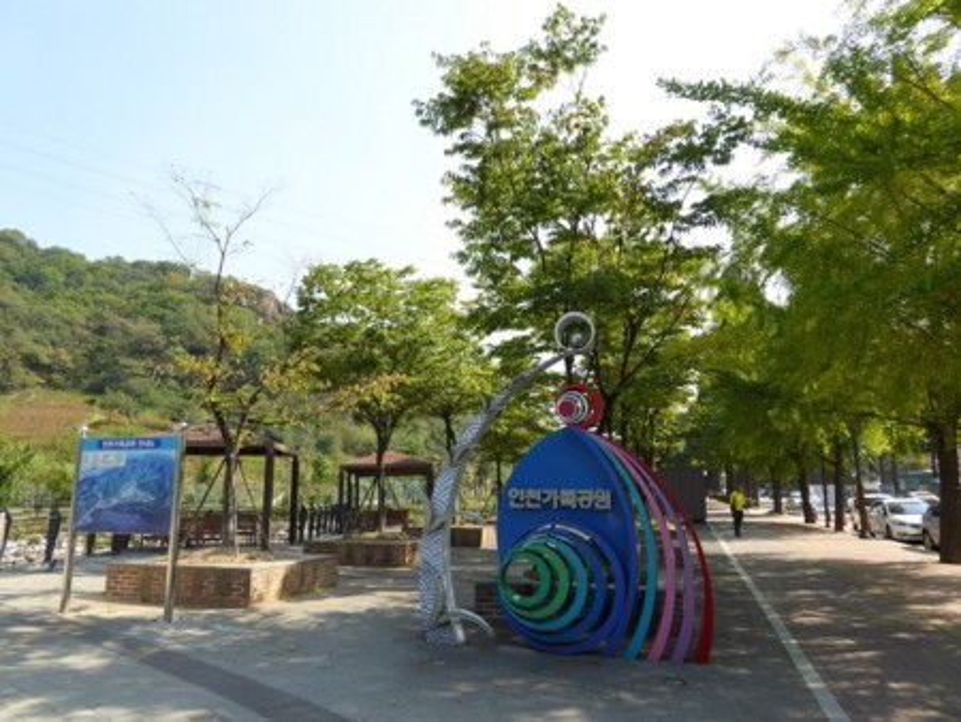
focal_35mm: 25
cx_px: 480
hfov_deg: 69.4
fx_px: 694
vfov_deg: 54.9
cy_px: 361
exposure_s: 1/400
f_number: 3.3
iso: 100
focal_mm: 4.3
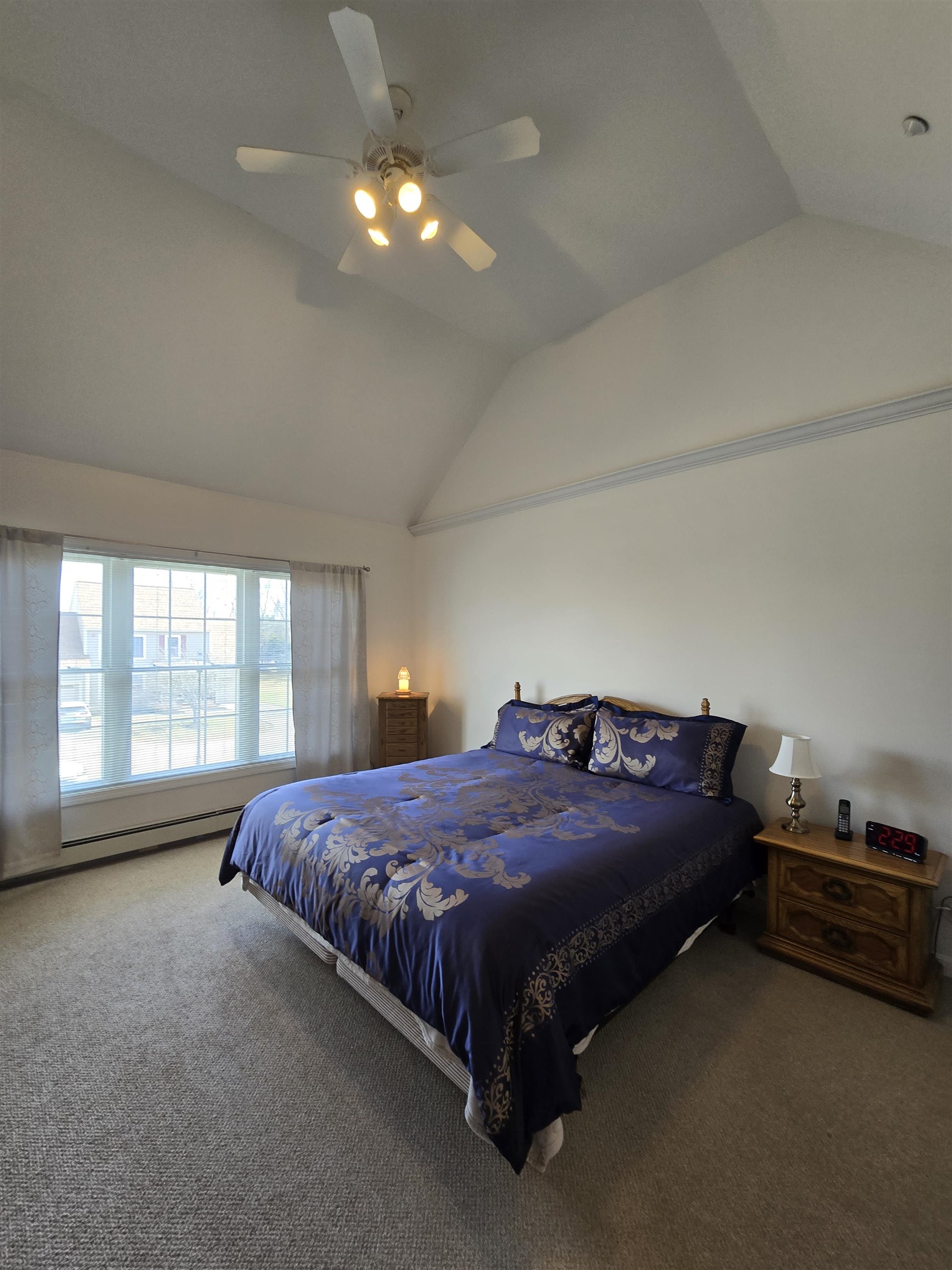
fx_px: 477
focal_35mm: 13
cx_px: 476
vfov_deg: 106.2
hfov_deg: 89.9
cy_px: 635
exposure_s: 1/60
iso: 100
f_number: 2.2
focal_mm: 2.2
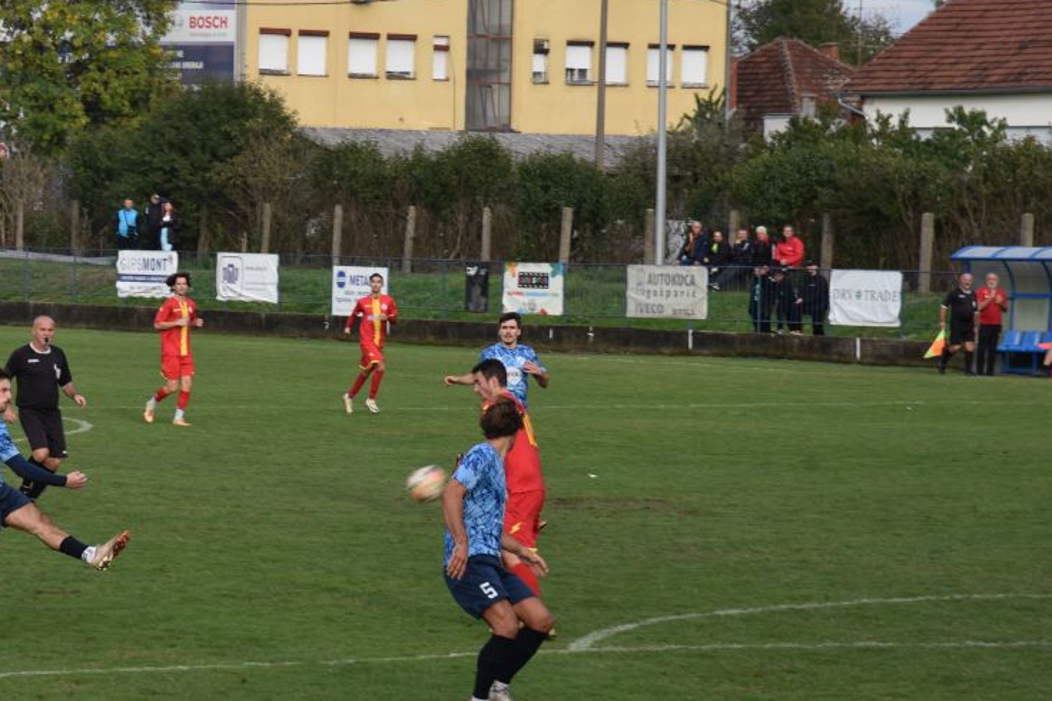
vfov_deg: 6.6
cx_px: 219
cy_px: 353
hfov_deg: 9.8
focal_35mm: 209
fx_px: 6107
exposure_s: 1/250
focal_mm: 120
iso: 360
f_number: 8
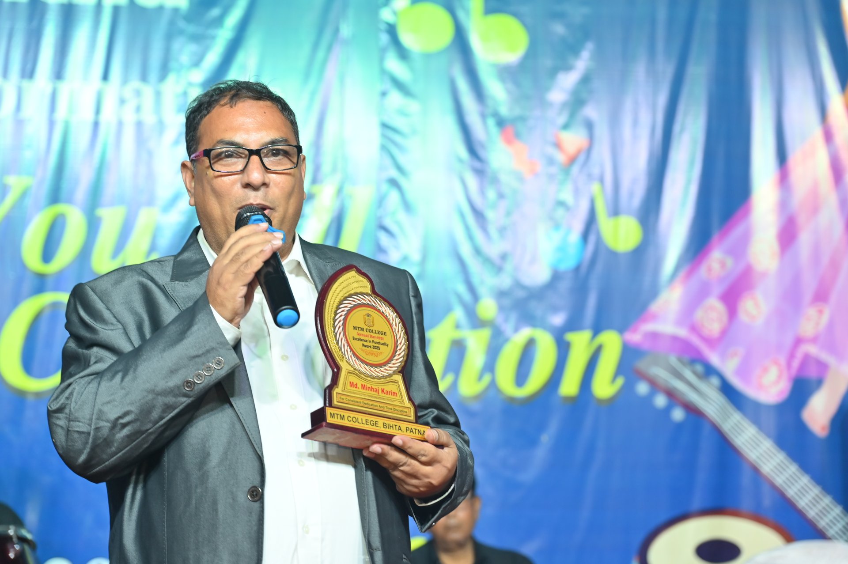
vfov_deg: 18.2
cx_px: 424
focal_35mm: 75
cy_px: 282
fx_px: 1765
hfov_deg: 27.0
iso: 640
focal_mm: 75
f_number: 4
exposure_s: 1/100
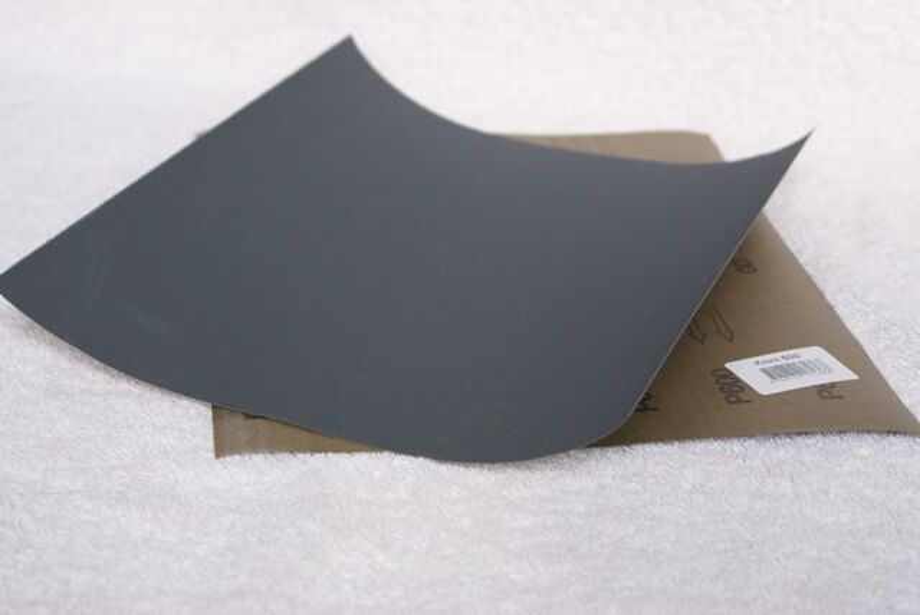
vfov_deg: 18.2
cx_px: 460
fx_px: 1918
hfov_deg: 27.0
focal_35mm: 75
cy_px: 308
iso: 200
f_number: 6.3
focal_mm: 50
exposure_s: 1/80
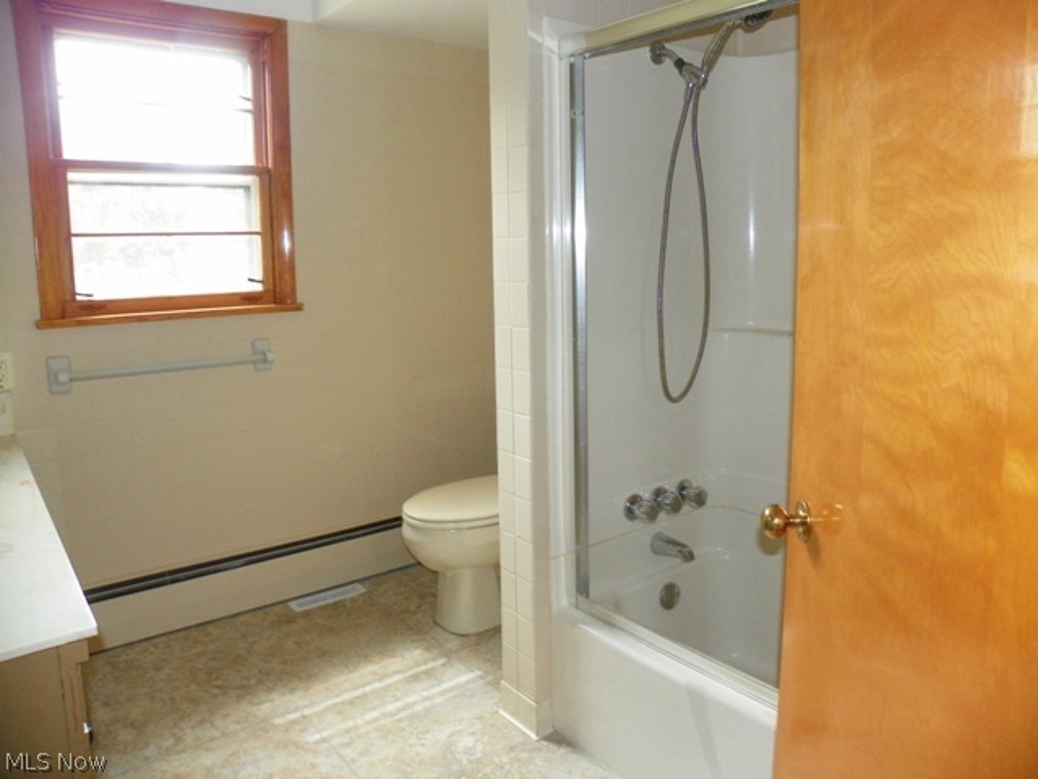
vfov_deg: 53.1
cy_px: 390
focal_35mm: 26
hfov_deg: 67.3
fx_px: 780
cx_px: 519
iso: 125
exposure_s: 1/40
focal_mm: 4.6
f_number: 2.8
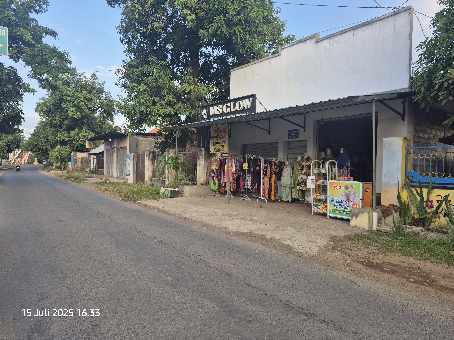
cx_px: 227
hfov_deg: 73.9
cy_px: 170
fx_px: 302
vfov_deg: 58.9
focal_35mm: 23
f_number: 1.8
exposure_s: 1/255
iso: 25
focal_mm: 5.4
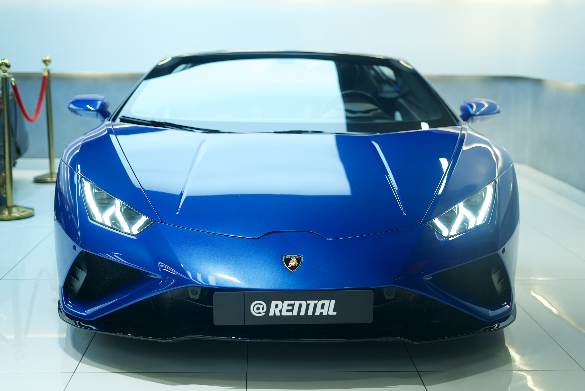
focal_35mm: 50
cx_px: 292
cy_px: 196
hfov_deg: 39.6
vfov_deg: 27.0
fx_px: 813
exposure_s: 1/125
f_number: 1.8
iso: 200
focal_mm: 50
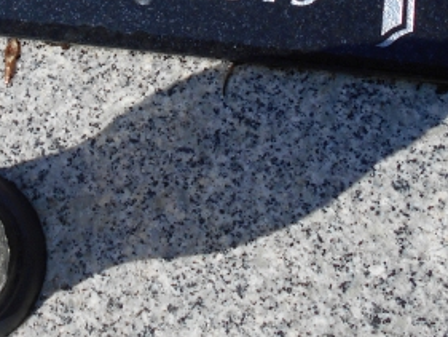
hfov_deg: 25.8
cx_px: 81
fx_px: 958
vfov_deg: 19.0
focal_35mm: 74
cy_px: -50
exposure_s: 1/1000
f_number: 3.2
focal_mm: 4.6
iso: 80
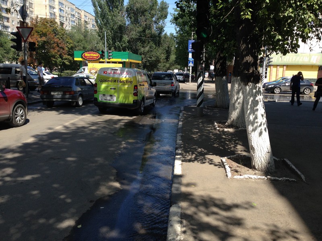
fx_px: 307
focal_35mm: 33
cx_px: 161
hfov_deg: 55.4
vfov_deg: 42.9
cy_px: 120
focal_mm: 4.12
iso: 50
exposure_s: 1/809
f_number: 2.4
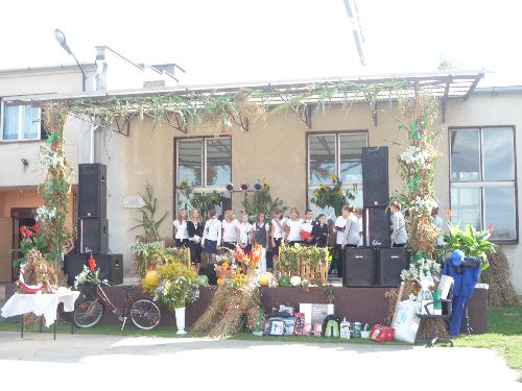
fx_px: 709
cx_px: 261
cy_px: 196
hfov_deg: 40.4
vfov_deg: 30.9
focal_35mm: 47
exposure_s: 1/100
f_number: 4.7
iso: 100
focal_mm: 8.2
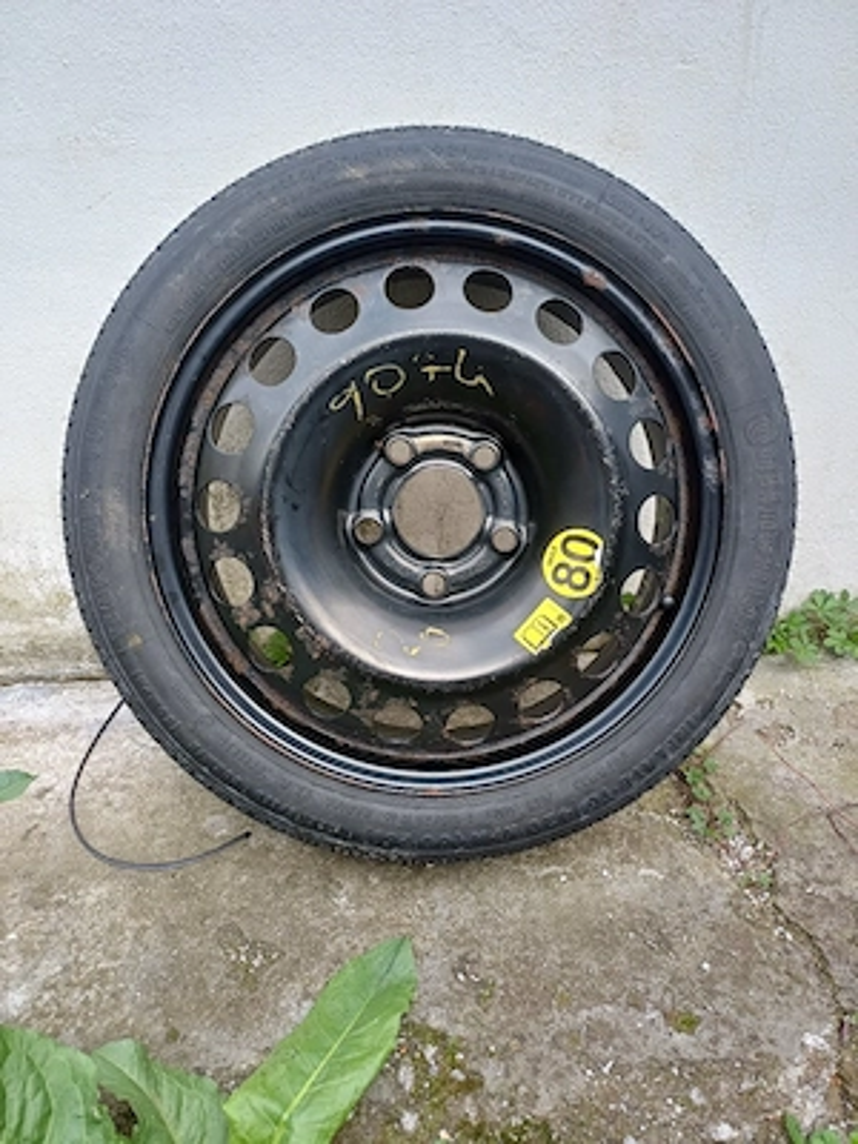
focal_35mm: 25
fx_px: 826
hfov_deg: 54.9
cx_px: 429
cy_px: 572
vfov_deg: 69.4
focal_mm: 4.65
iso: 50
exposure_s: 1/120
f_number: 1.8
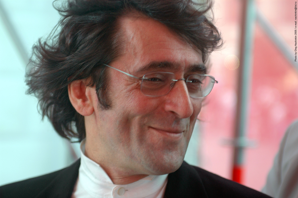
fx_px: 868
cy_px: 99
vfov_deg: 13.0
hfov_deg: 19.5
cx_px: 149
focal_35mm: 105
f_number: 2.8
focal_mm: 70
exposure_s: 1/60
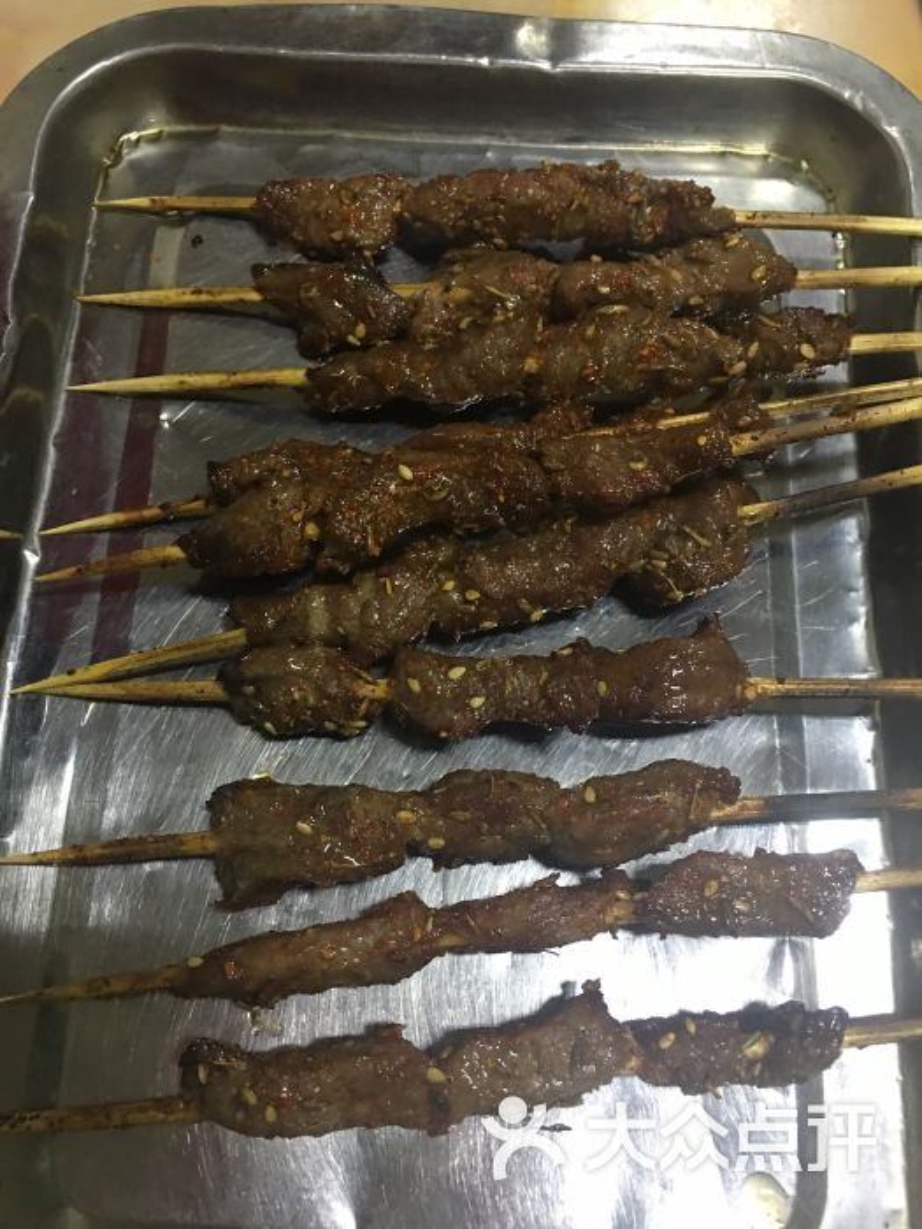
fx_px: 1030
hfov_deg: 48.2
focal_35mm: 29
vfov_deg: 61.7
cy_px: 614
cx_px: 461
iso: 100
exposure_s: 1/10
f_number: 2.2
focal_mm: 4.15
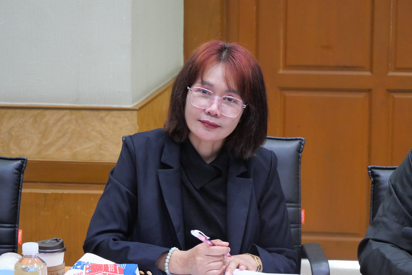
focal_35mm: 114
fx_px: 1305
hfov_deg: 17.9
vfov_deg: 12.0
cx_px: 206
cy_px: 138
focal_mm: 55
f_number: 5.6
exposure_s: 1/50
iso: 3200
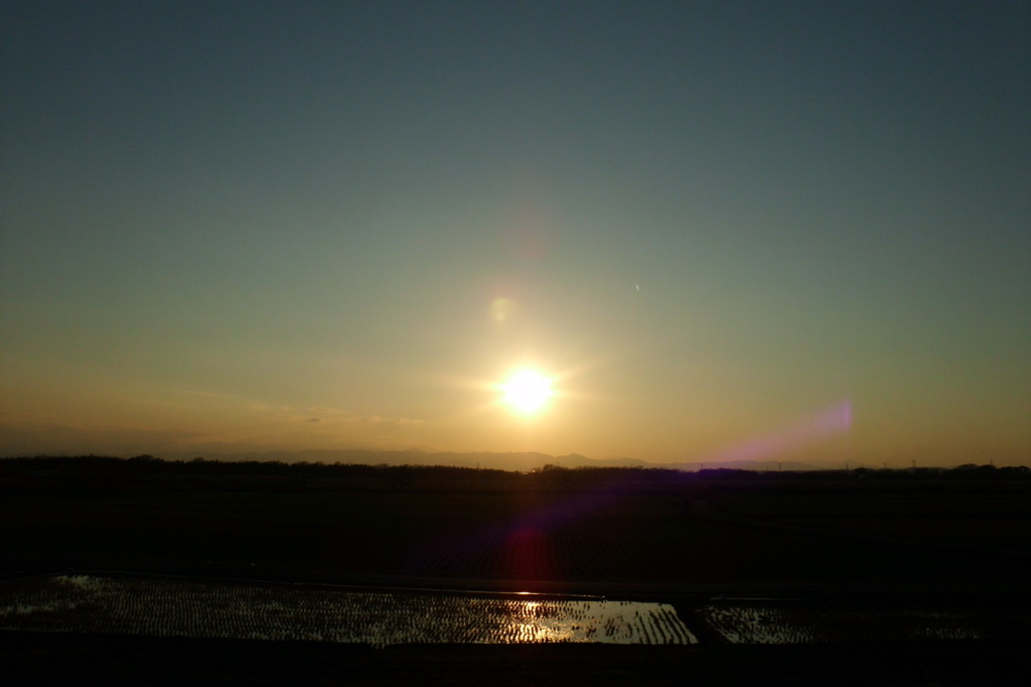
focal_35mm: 28
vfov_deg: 46.4
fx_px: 802
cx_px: 516
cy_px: 344
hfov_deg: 65.5
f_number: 4.5
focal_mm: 5
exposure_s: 1/1649
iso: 100
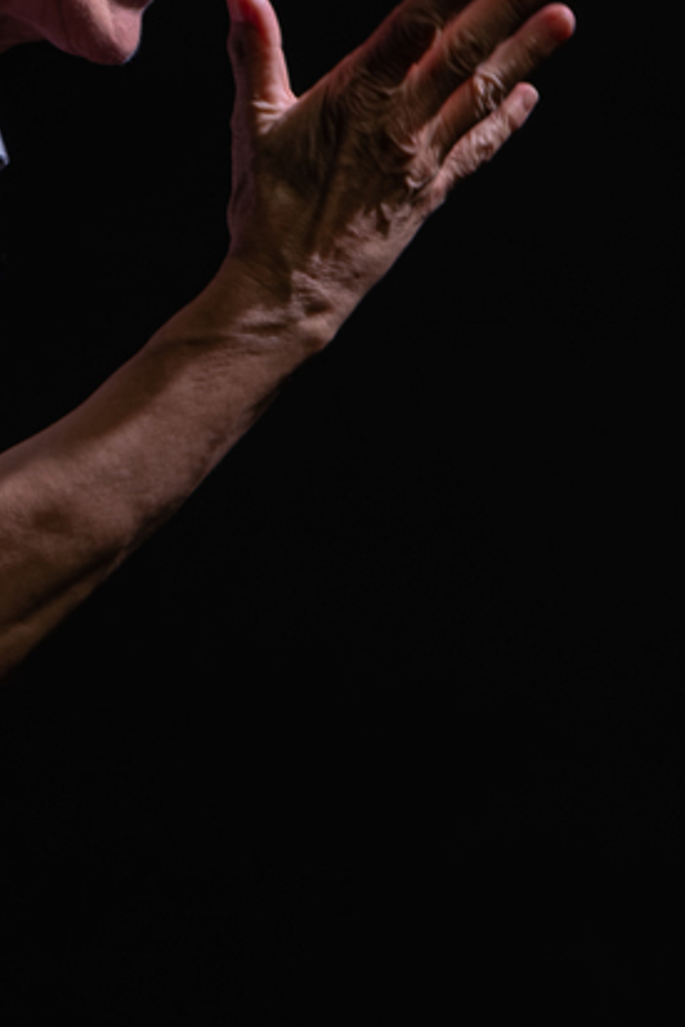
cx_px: 521
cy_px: 168
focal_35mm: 524
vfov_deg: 3.9
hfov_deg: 2.6
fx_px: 14942
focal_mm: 180
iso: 1600
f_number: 2.8
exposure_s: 1/250
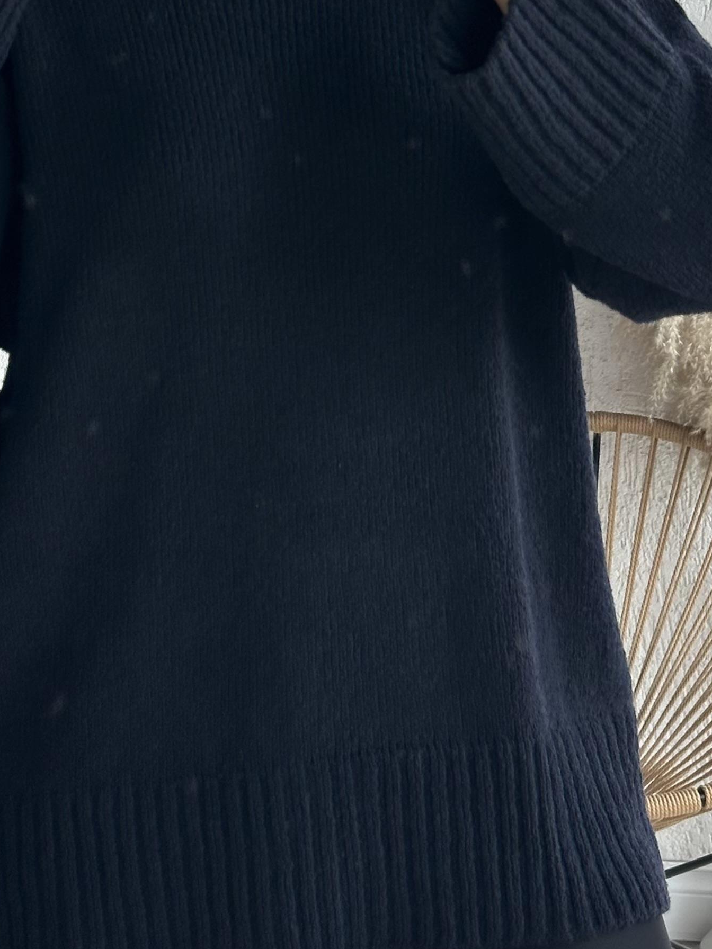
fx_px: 2962
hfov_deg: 13.7
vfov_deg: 17.8
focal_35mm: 108
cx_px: 463
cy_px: 24
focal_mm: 6.86
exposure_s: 1/431
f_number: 1.78
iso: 64
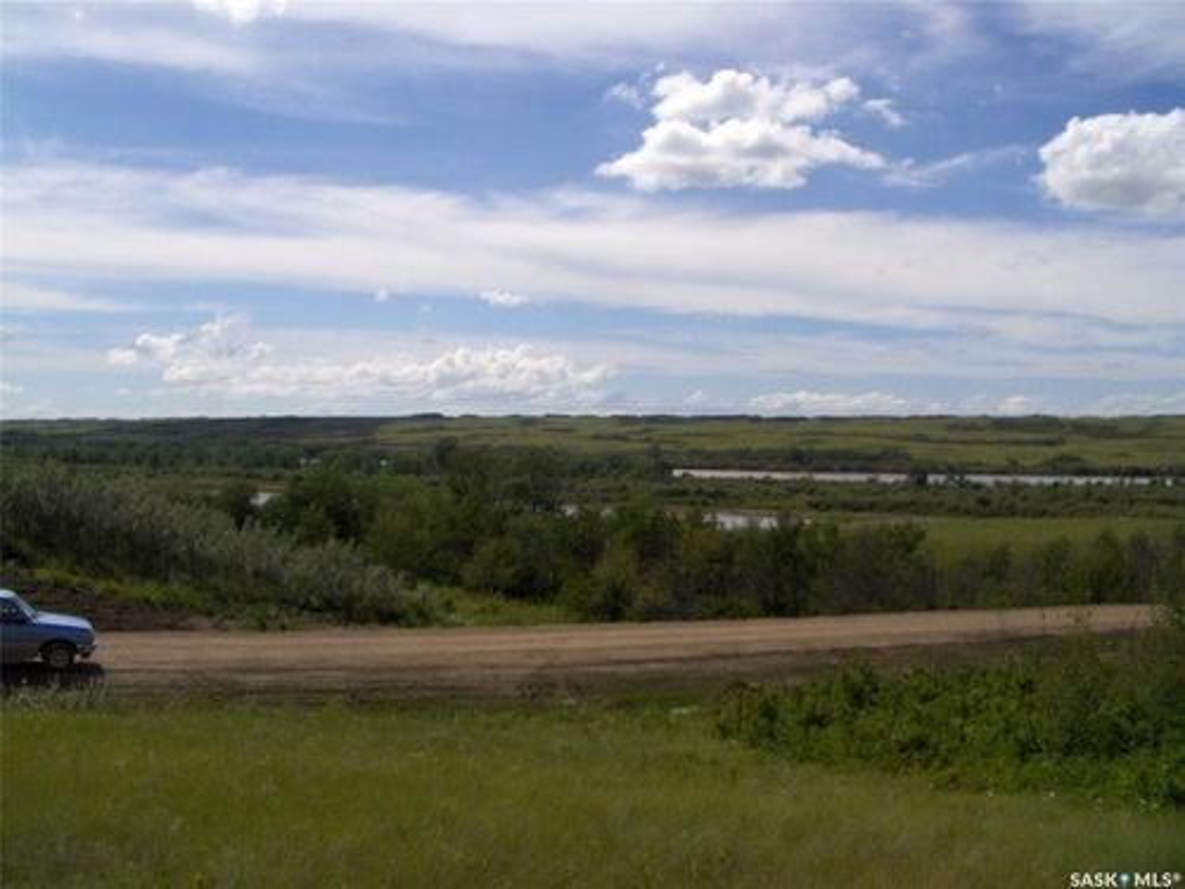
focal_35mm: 35
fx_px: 1198
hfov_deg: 52.6
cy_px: 444
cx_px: 592
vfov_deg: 40.7
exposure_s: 1/1538
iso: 100
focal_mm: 5.8
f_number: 4.3
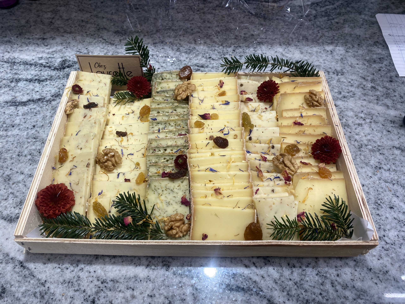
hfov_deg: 67.3
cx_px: 202
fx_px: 304
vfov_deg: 53.1
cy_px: 152
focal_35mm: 26
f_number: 1.8
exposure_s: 1/100
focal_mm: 4.25
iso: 80
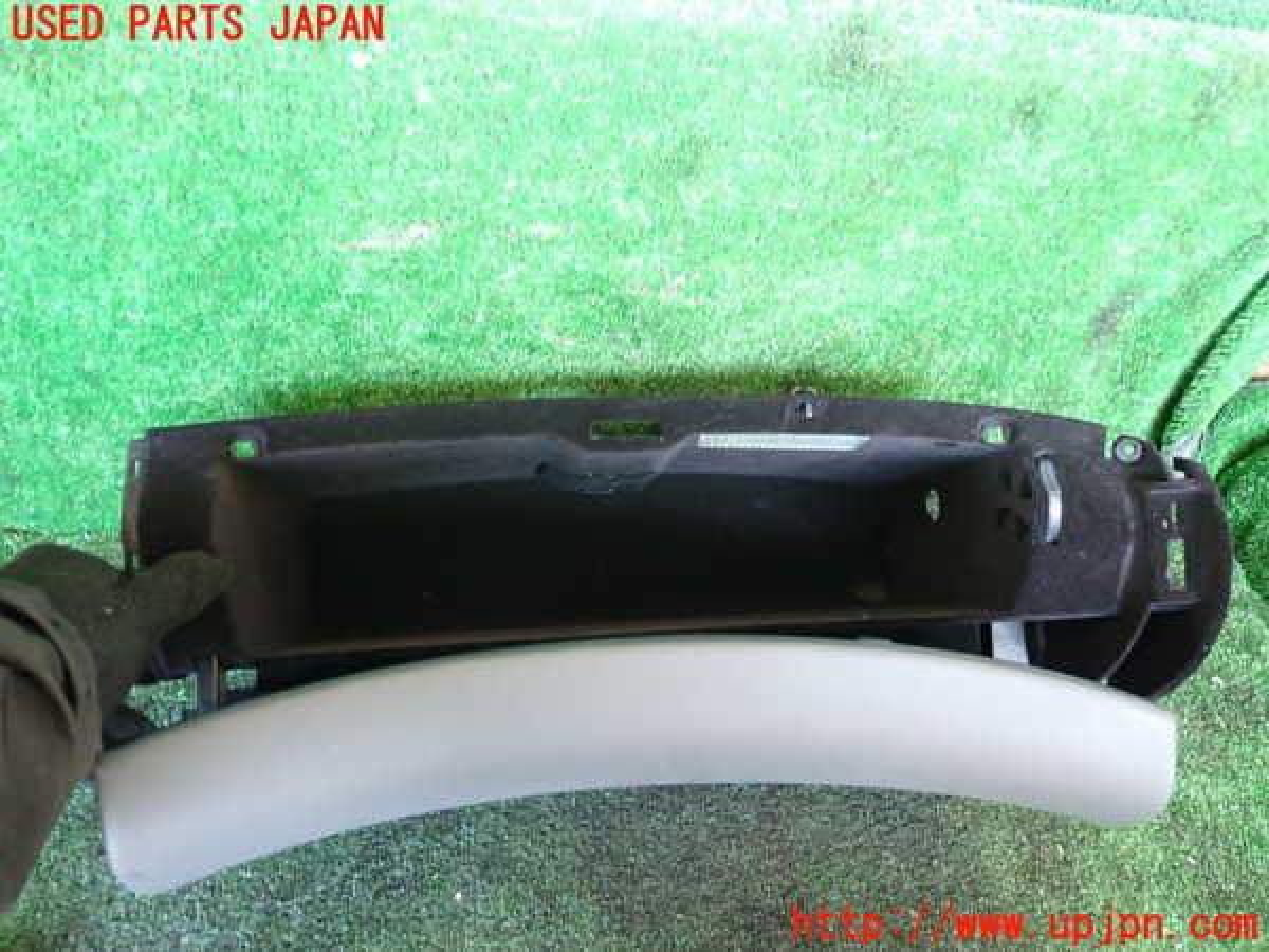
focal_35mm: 30
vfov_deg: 46.8
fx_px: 1100
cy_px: 476
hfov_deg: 60.0
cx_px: 634
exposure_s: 1/30
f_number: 2.3
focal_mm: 5.4
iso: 400
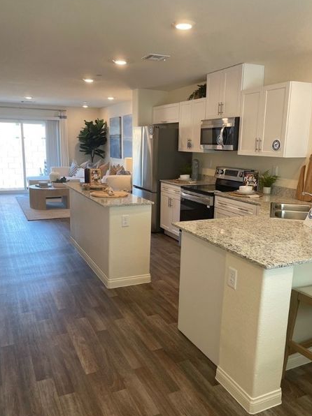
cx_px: 159
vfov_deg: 63.5
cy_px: 211
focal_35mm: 28
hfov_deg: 49.7
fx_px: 337
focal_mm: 5.1
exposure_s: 1/120
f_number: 1.6
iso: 100
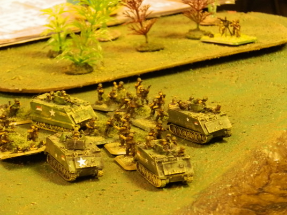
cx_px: 144
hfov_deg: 9.8
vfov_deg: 7.4
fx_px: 1666
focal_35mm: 201
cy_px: 108
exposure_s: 1/5
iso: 400
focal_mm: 36.07
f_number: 4.2
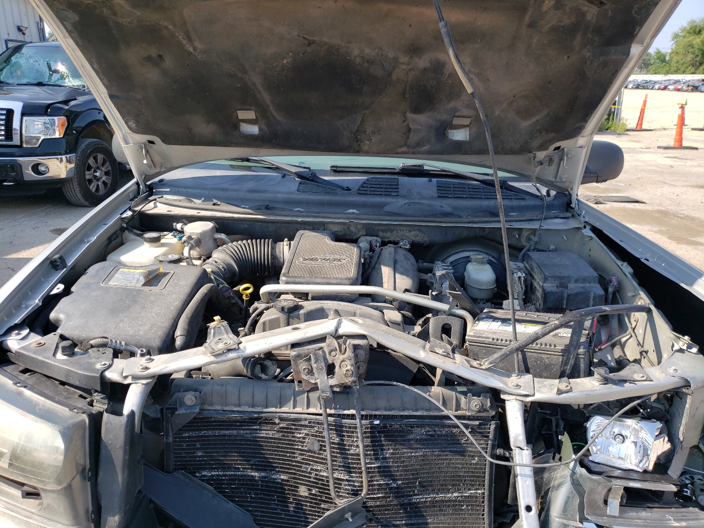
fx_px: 529
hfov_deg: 67.3
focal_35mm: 26
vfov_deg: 53.1
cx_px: 352
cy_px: 264
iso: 50
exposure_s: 1/1250
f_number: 1.5
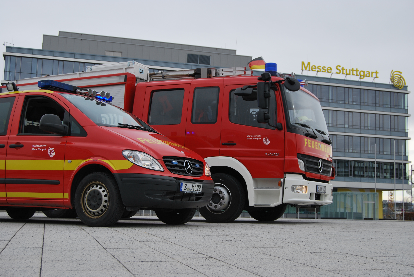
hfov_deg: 41.1
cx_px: 207
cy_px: 138
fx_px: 553
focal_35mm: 48
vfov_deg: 28.2
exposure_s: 1/160
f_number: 6.3
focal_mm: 32
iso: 100
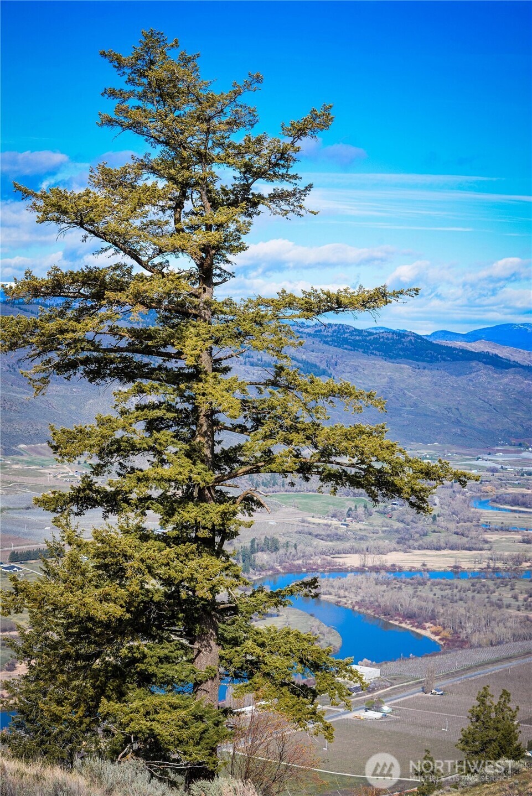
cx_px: 266
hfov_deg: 19.5
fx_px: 1550
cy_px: 398
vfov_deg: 28.8
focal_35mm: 70
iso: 125
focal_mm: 70
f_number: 8
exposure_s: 1/250
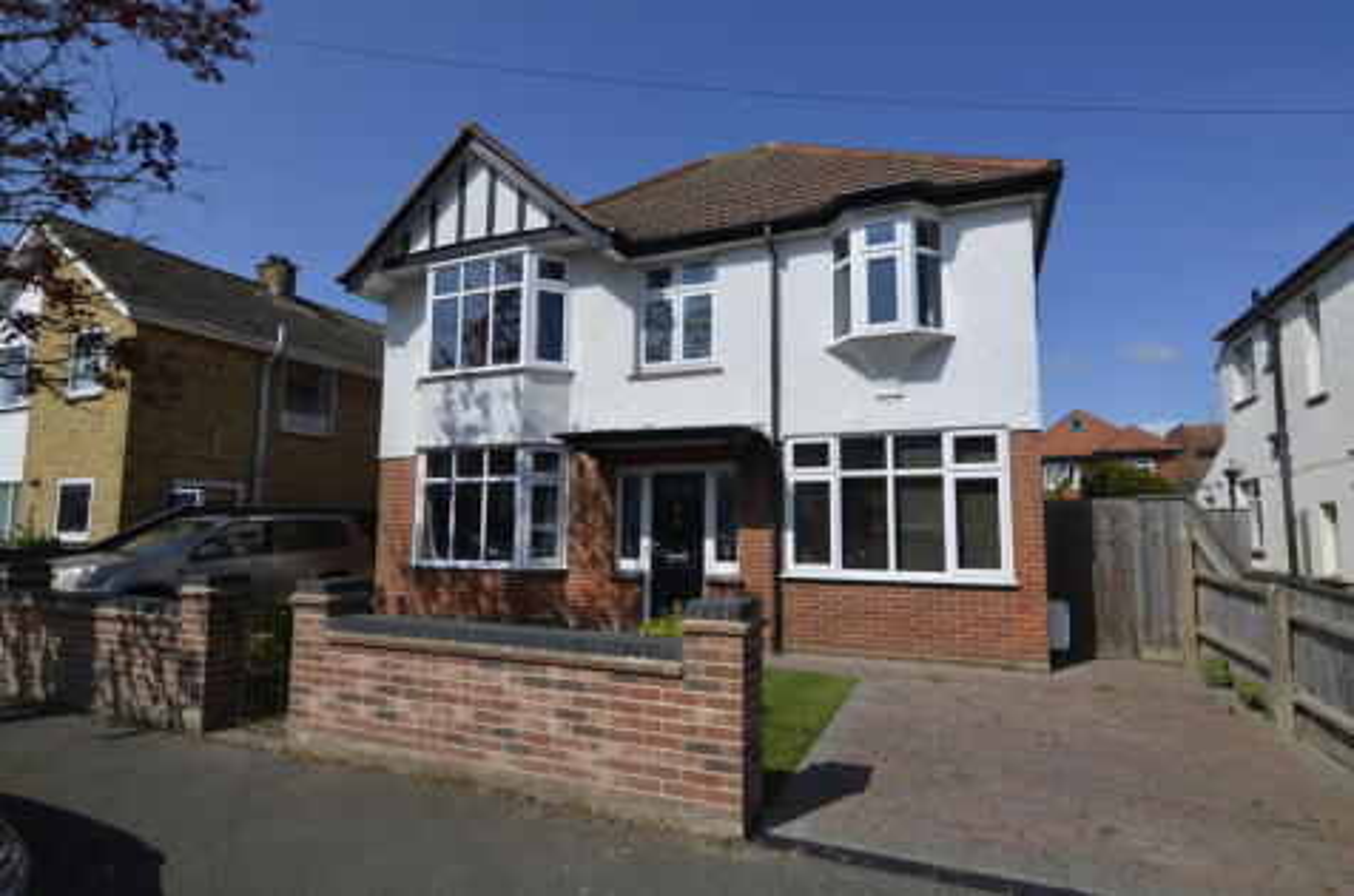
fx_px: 675
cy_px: 448
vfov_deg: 67.1
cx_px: 677
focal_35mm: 18
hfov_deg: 90.1
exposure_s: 1/320
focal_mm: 12
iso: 100
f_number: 9
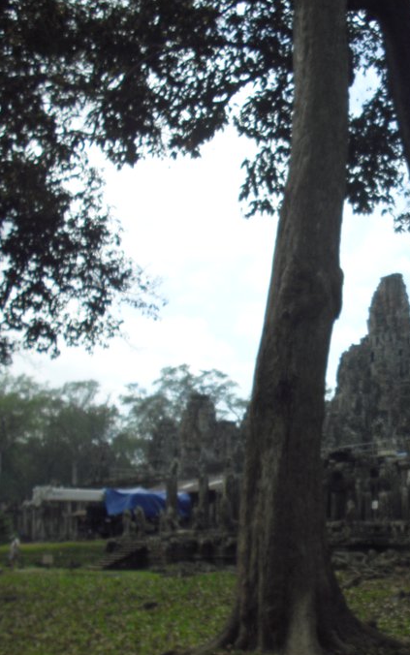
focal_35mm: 61
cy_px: 370
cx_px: 401
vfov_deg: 33.4
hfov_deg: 20.7
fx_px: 1090
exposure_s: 1/100
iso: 100
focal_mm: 6.2
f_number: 8
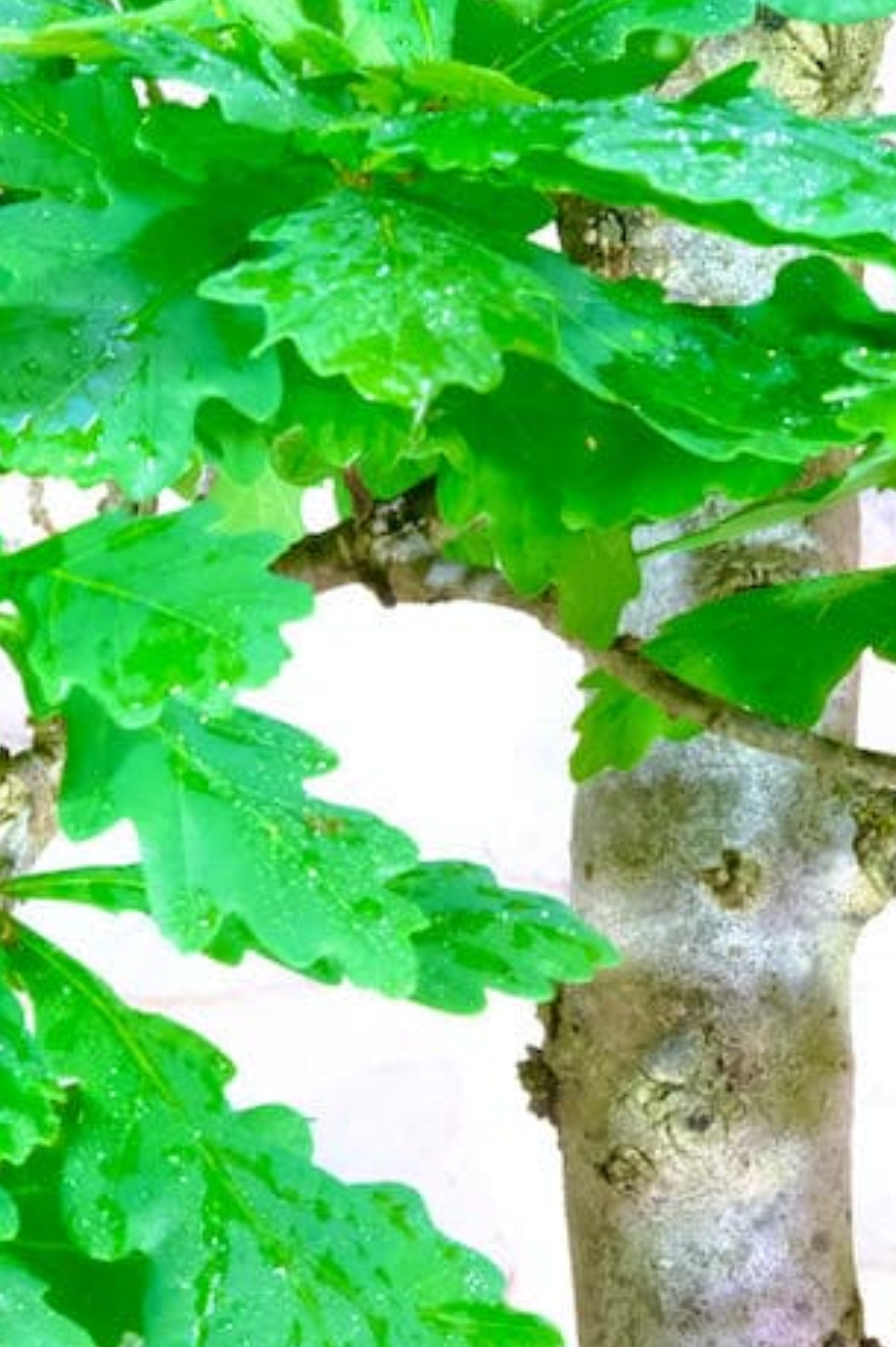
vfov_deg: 11.5
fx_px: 6687
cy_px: 865
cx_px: 805
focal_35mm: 179
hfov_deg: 7.6
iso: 3200
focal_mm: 42.5
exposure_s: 1/15
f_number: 14
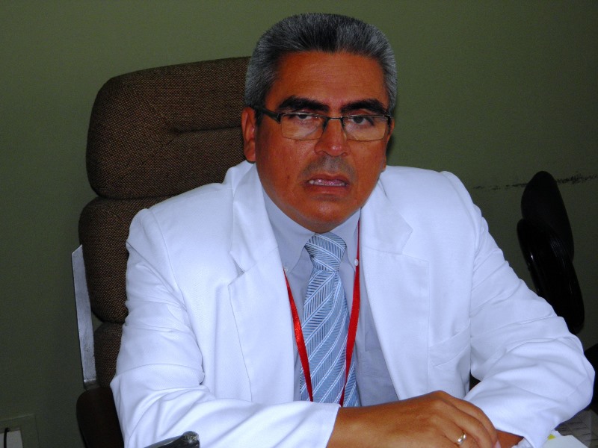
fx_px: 1071
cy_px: 224
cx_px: 299
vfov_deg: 23.7
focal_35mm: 62
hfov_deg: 31.2
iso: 100
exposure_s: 1/80
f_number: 3.8
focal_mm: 11.2
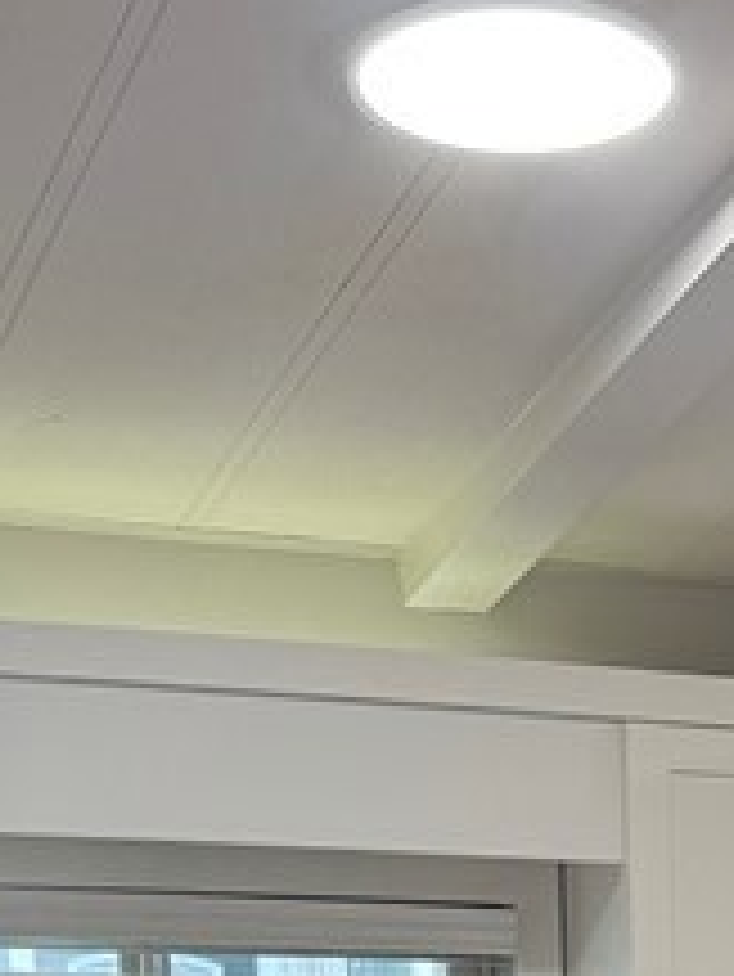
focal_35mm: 113
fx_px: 3192
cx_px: 1292
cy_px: 1543
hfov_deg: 12.1
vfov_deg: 15.7
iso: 200
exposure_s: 1/60
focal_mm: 6.76
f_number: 1.78
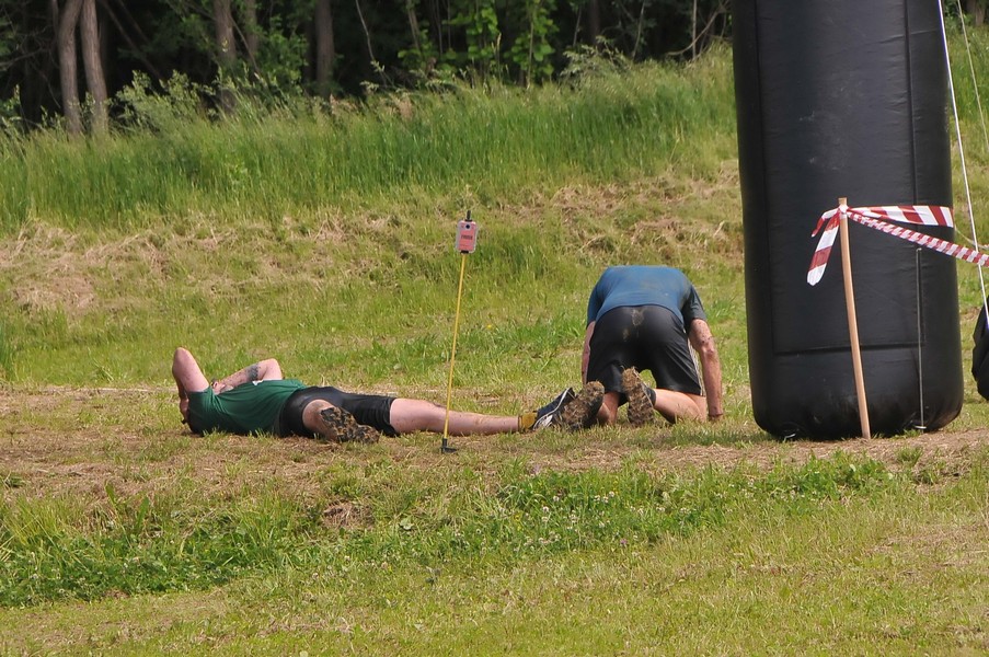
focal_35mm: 300
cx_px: 494
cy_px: 328
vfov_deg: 4.6
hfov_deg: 6.9
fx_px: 8233
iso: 800
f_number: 11
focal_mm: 200
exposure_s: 1/500
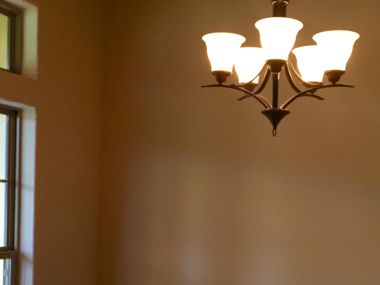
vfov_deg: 24.0
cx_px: 164
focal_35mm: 60
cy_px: 231
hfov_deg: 32.1
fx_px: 659
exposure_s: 1/30
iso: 40
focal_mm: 4.15
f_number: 2.2
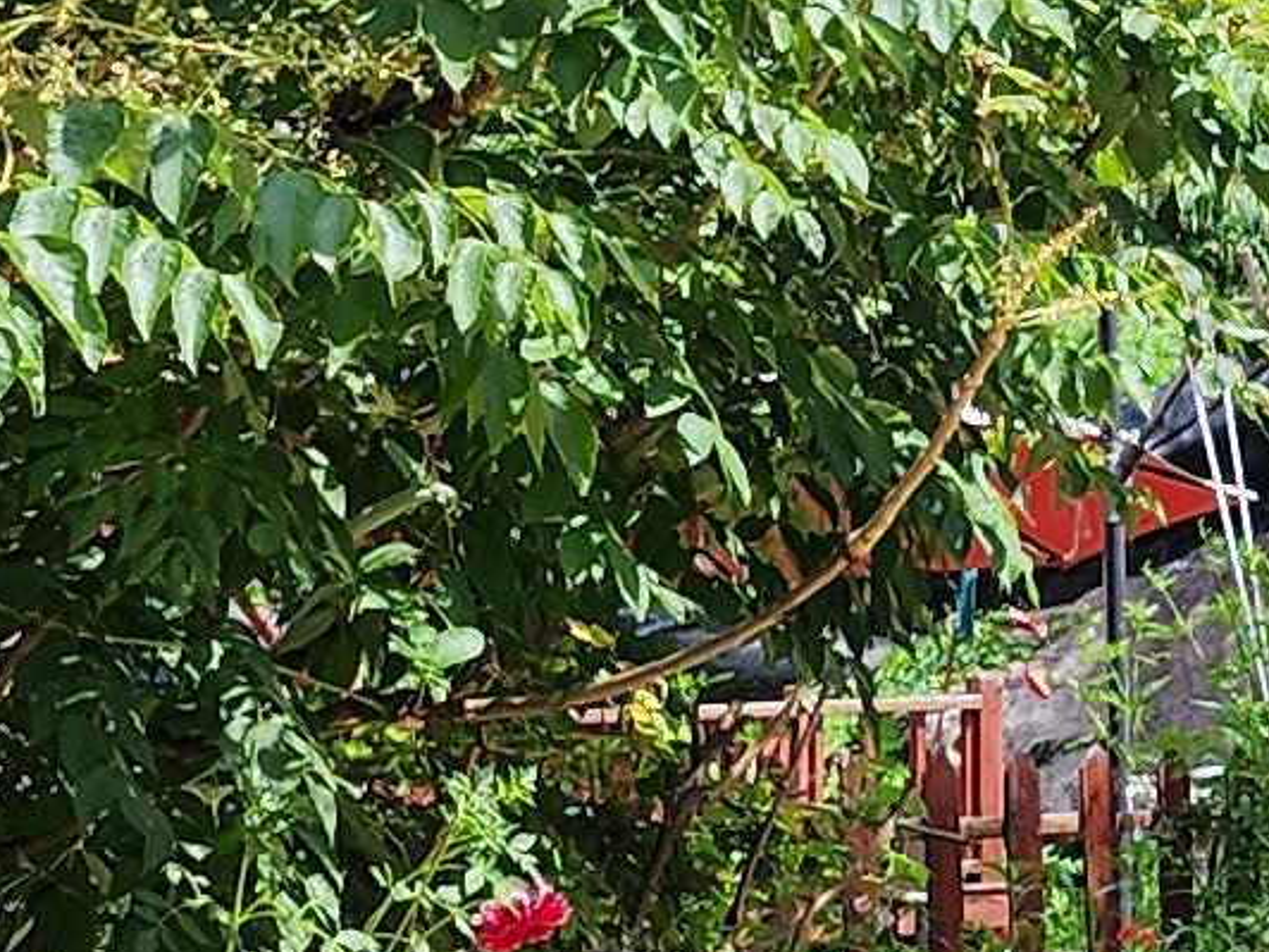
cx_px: 2471
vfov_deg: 8.5
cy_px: 5
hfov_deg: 10.6
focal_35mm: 173
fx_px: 6342
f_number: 1.8
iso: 12
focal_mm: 6.4
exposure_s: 1/859
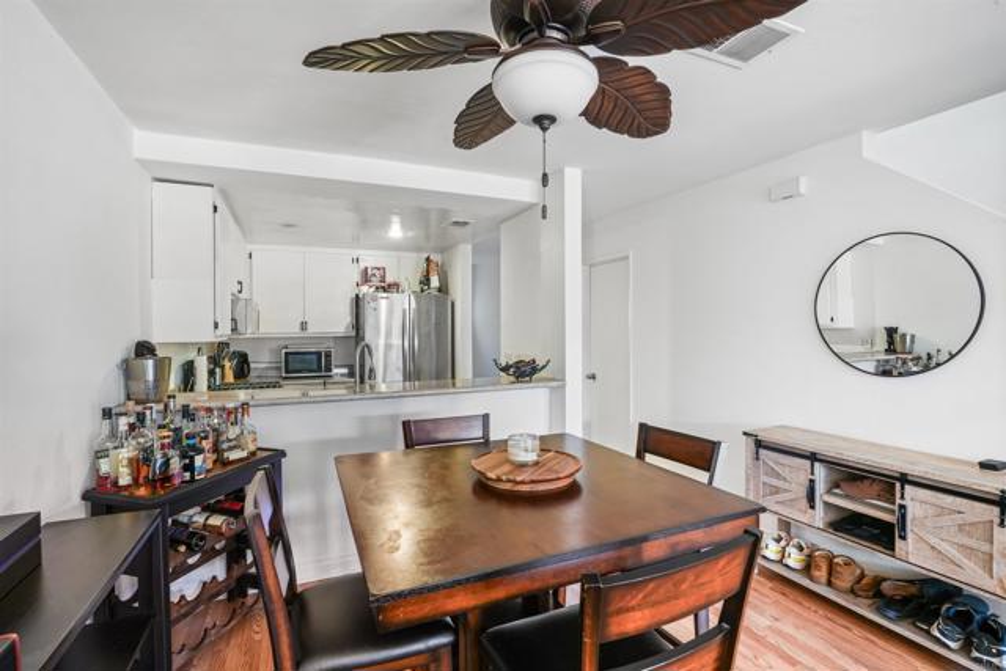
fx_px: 447
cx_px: 503
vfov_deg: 73.8
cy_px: 336
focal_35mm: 16
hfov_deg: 96.7
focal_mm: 16
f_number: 11
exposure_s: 1/13
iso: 800
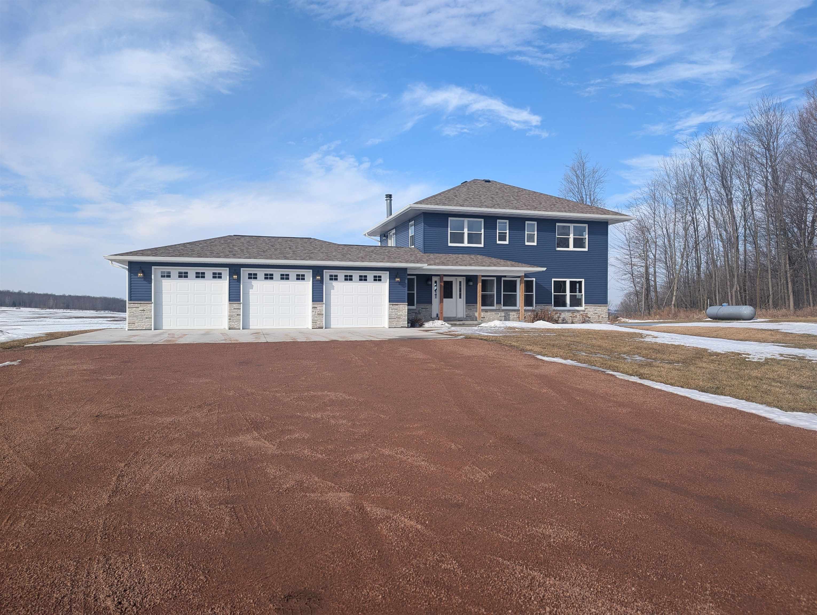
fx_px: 567
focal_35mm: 24
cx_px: 408
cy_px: 308
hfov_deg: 71.5
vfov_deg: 56.9
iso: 20
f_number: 1.68
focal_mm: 6.9
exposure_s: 1/907
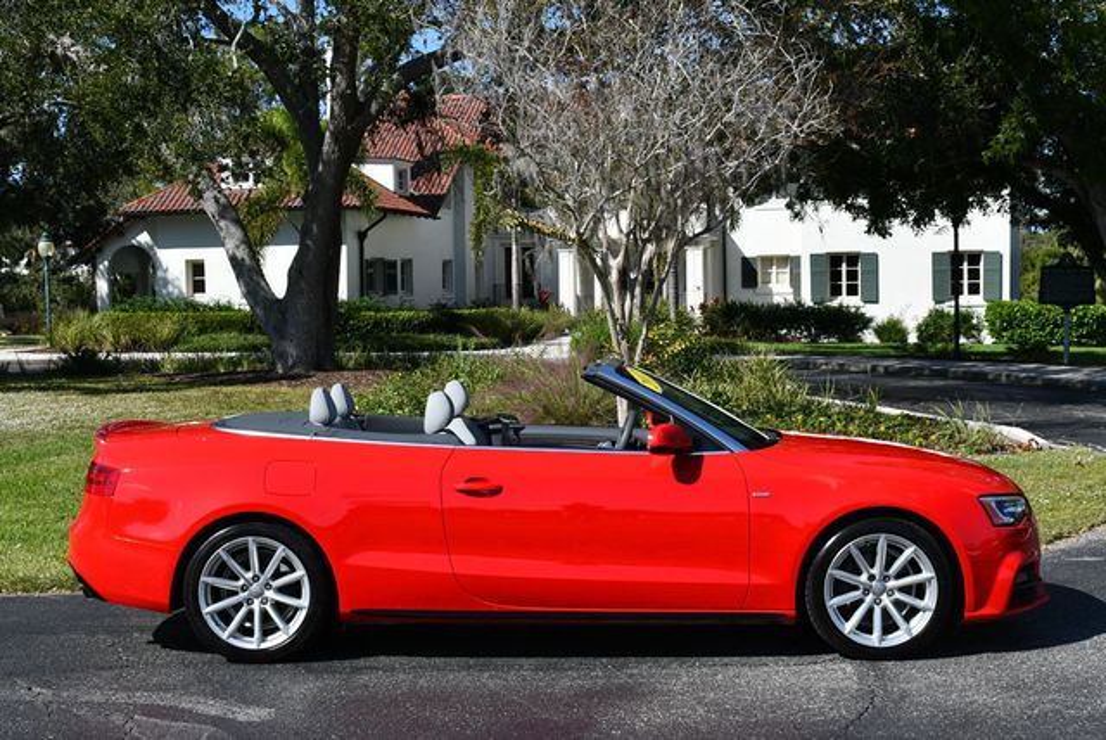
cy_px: 370
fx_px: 1660
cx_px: 553
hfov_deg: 36.8
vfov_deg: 25.1
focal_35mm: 54
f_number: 9
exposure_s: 1/320
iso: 100
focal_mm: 27
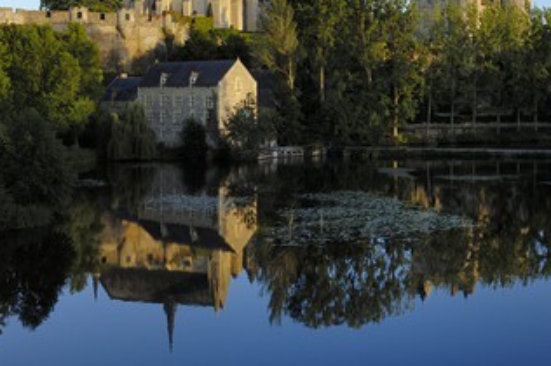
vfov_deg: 24.0
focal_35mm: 56
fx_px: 856
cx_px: 318
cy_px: 124
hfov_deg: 35.6
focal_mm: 28
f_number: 6.3
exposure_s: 1/80
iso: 100
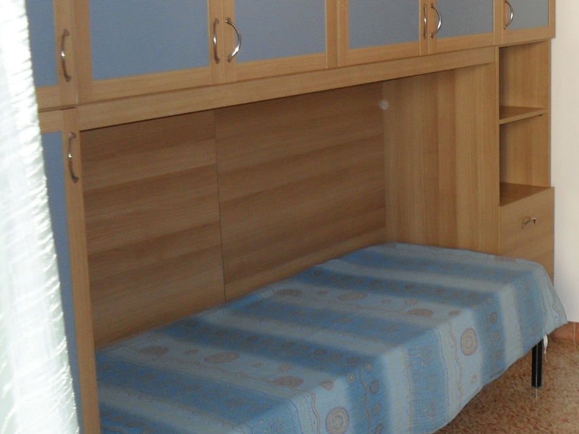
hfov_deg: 28.8
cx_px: 508
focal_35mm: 65
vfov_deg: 22.5
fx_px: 1087
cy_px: 146
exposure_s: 1/45
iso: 160
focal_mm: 6.3
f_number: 3.2
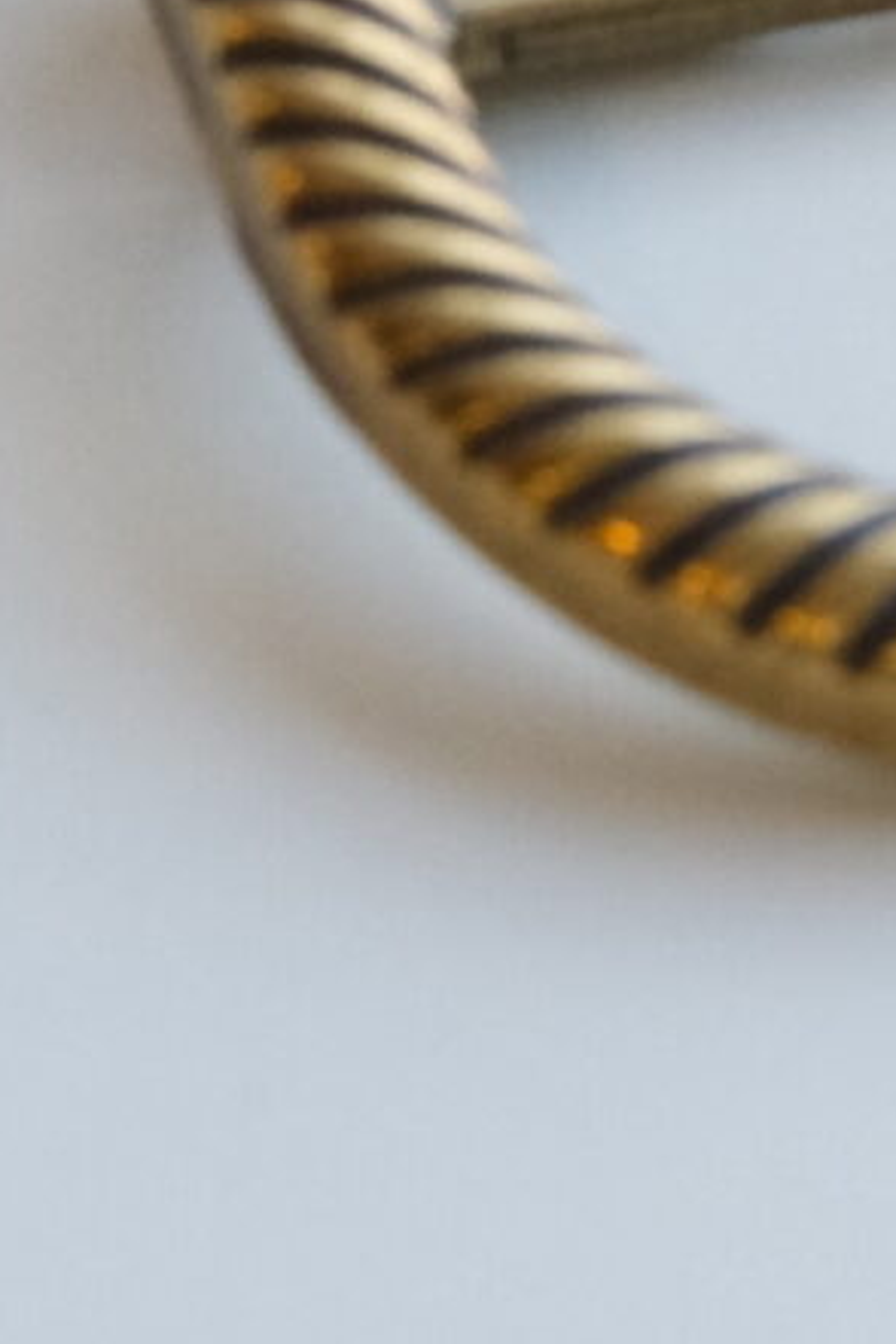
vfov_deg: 4.1
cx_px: 815
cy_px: -1941
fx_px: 18217
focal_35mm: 488
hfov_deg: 2.8
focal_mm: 56
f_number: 7.1
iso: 2500
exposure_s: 1/100
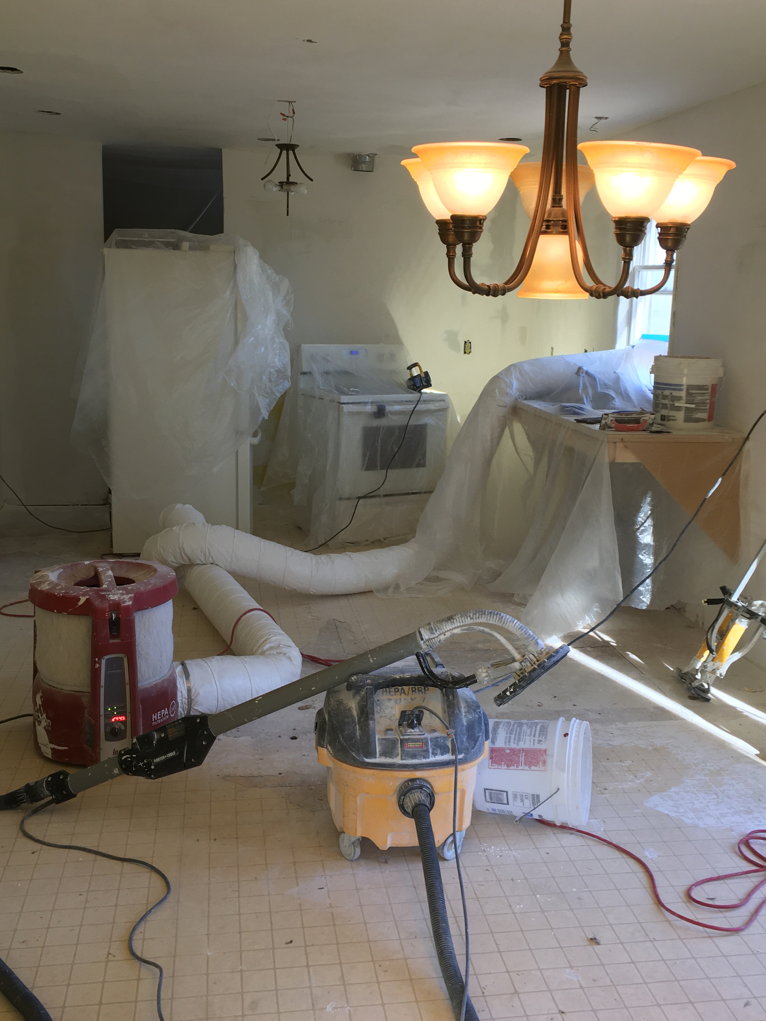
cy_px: 491
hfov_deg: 39.7
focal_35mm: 36
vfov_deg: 51.3
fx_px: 1062
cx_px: 392
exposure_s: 1/40
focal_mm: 4.15
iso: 32
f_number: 2.2
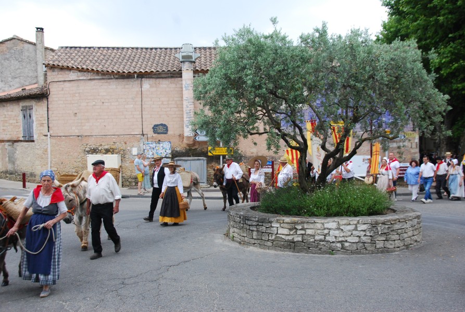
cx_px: 232
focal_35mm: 36
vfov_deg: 37.1
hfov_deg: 53.0
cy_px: 156
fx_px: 466
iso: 400
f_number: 8
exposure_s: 1/250
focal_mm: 24
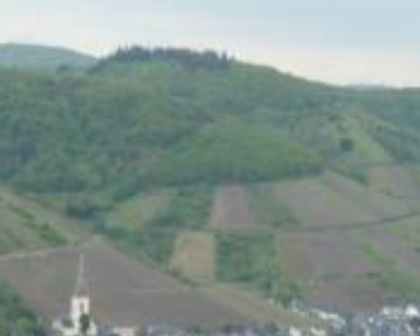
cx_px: 118
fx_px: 2708
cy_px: 328
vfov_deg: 7.1
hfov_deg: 8.9
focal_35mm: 218
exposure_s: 1/200
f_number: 4.9
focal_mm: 29.5
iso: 200
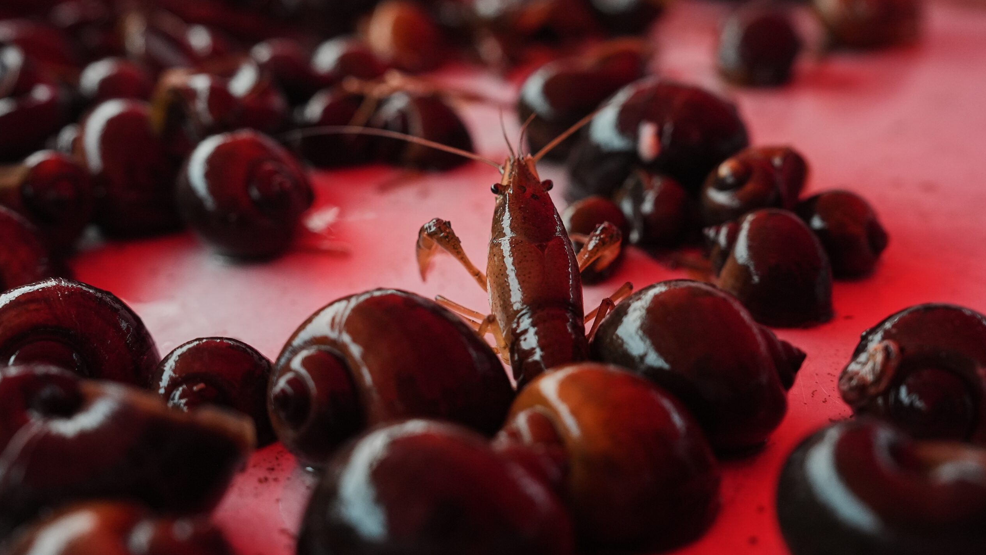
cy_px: 283
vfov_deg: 24.0
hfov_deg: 41.3
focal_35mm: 50
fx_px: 1307
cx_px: 487
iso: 2500
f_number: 4
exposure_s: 1/200
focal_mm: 47
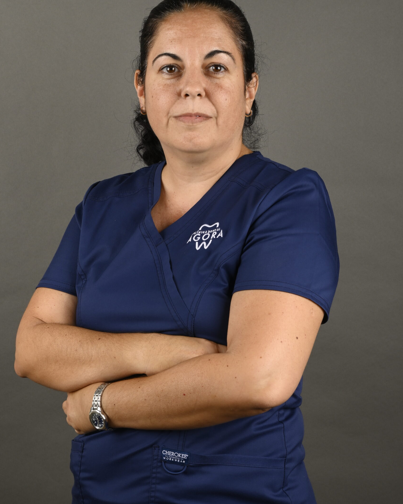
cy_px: 230
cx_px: 201
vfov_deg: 22.5
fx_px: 1267
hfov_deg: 18.1
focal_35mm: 85
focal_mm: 50
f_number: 10
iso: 125
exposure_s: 1/100
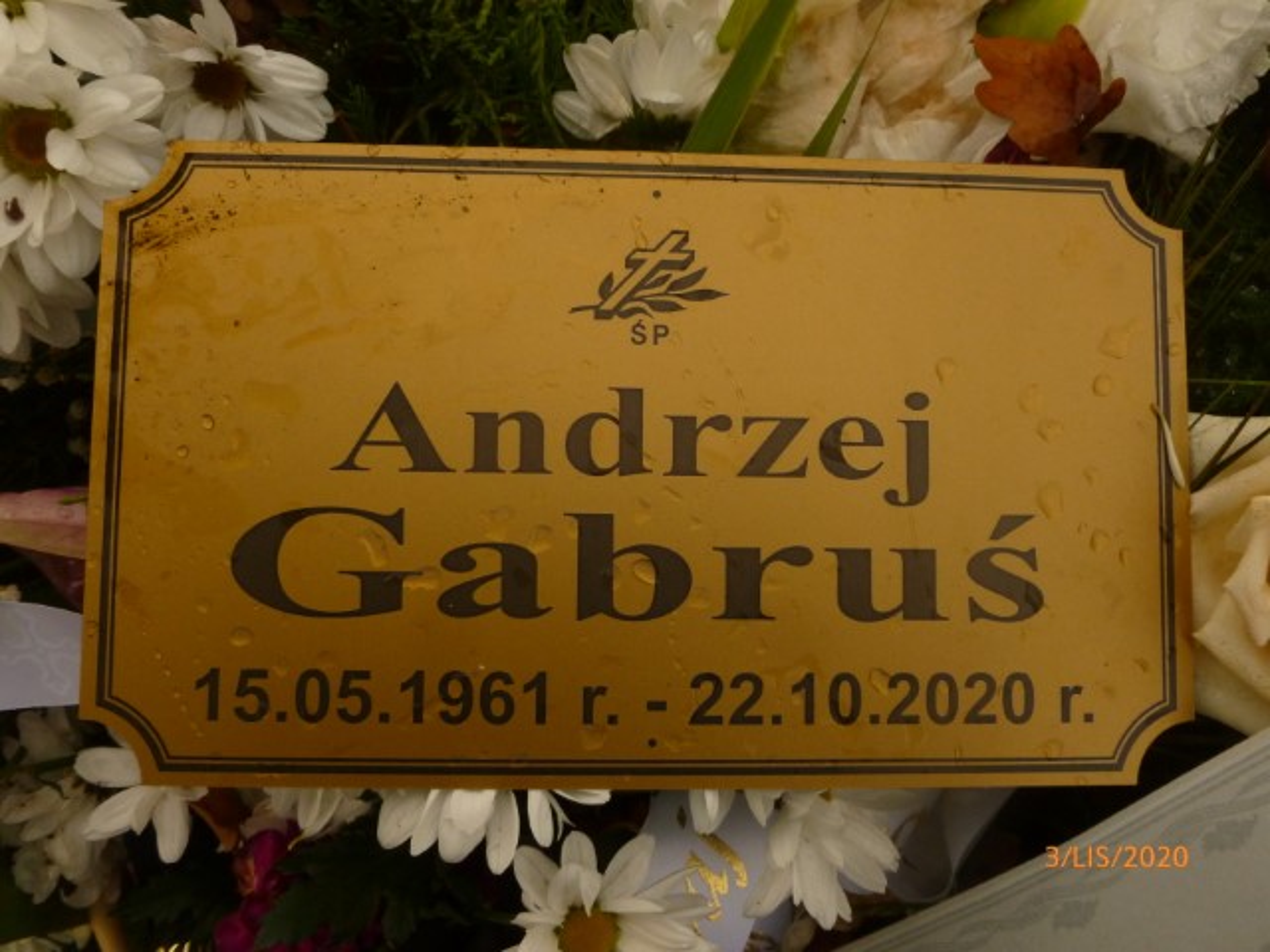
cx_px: 635
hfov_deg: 63.4
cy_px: 476
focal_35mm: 28
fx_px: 1027
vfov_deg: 49.7
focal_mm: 5
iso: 200
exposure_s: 1/1000
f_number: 3.3
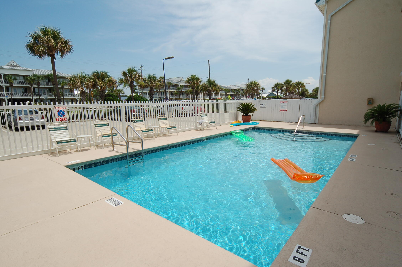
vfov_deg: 67.2
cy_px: 134
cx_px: 201
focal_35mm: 18
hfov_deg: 90.1
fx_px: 201
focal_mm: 12
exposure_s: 1/400
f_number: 10
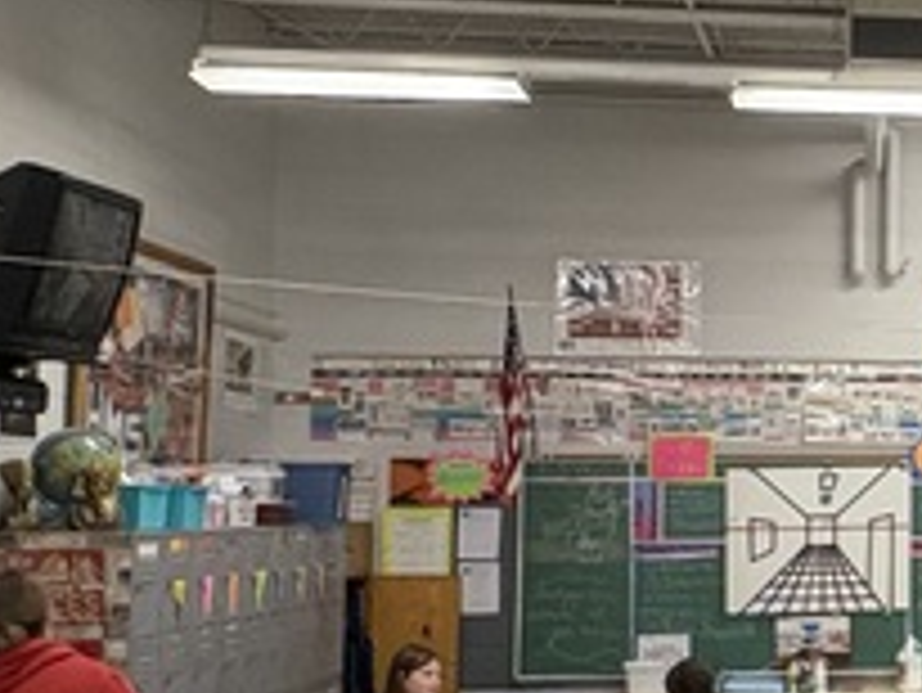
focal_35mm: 70
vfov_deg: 21.0
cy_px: 405
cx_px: 1192
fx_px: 1866
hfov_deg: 24.3
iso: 400
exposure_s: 1/120
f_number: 2.2
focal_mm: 2.22
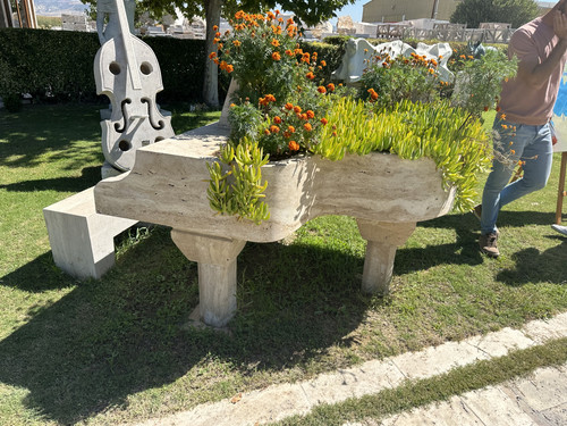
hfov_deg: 71.6
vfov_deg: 56.8
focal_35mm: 24
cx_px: 284
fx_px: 393
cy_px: 213
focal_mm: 6.86
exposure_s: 1/2882
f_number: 1.78
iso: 80
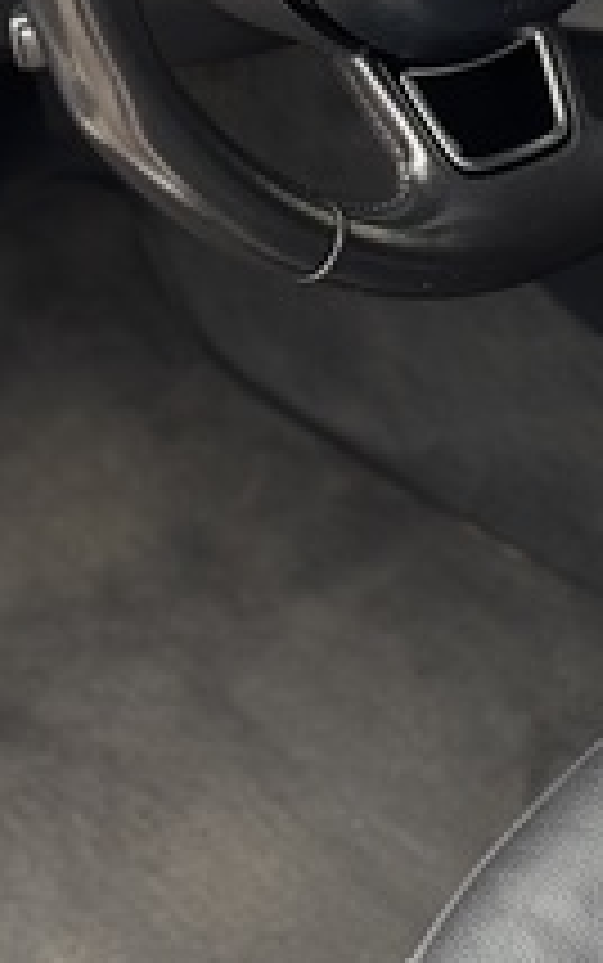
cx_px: 542
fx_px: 2967
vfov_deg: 17.8
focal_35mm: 113
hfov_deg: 11.5
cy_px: -94
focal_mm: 6.76
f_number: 1.78
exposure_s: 1/137
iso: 50
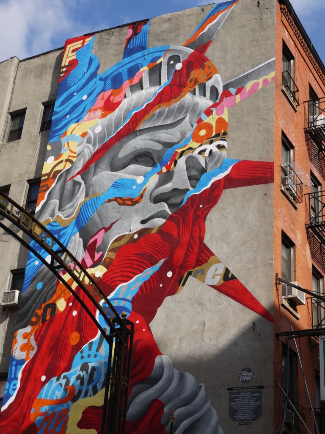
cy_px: 217
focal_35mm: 60
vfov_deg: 32.2
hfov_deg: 24.4
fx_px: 751
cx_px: 162
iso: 160
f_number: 9
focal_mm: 30
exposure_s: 1/320
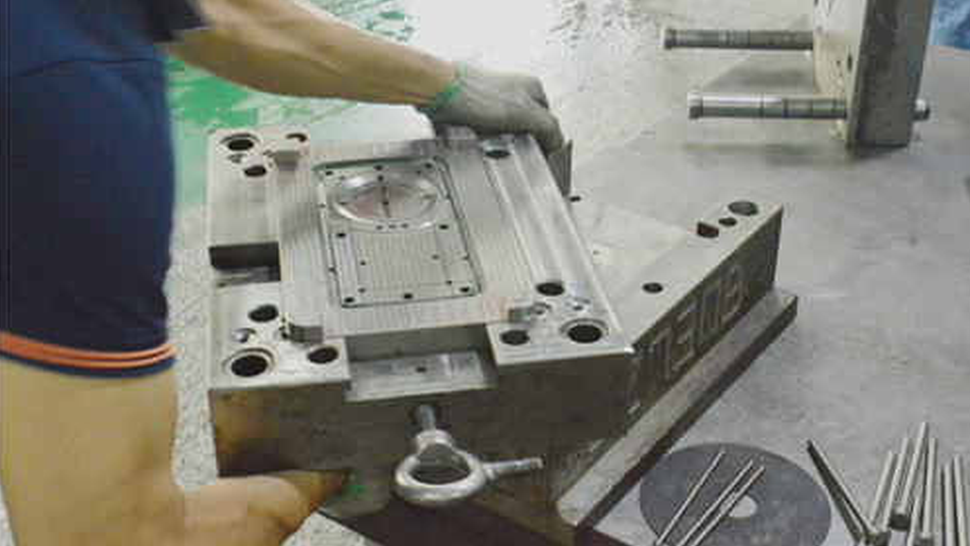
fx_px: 1389
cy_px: 230
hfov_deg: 38.5
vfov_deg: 22.2
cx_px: 487
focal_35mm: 54
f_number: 16
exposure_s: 1/25
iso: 6400
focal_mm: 34
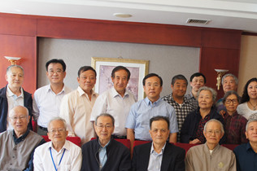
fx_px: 355
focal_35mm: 50
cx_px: 189
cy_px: 127
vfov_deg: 26.7
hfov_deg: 38.9
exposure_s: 1/80
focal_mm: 21
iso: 800
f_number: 4.5
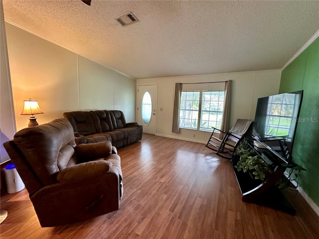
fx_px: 129
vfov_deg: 85.7
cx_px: 160
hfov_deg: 102.1
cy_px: 120
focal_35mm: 14
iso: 400
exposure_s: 1/60
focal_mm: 2.22
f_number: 2.2
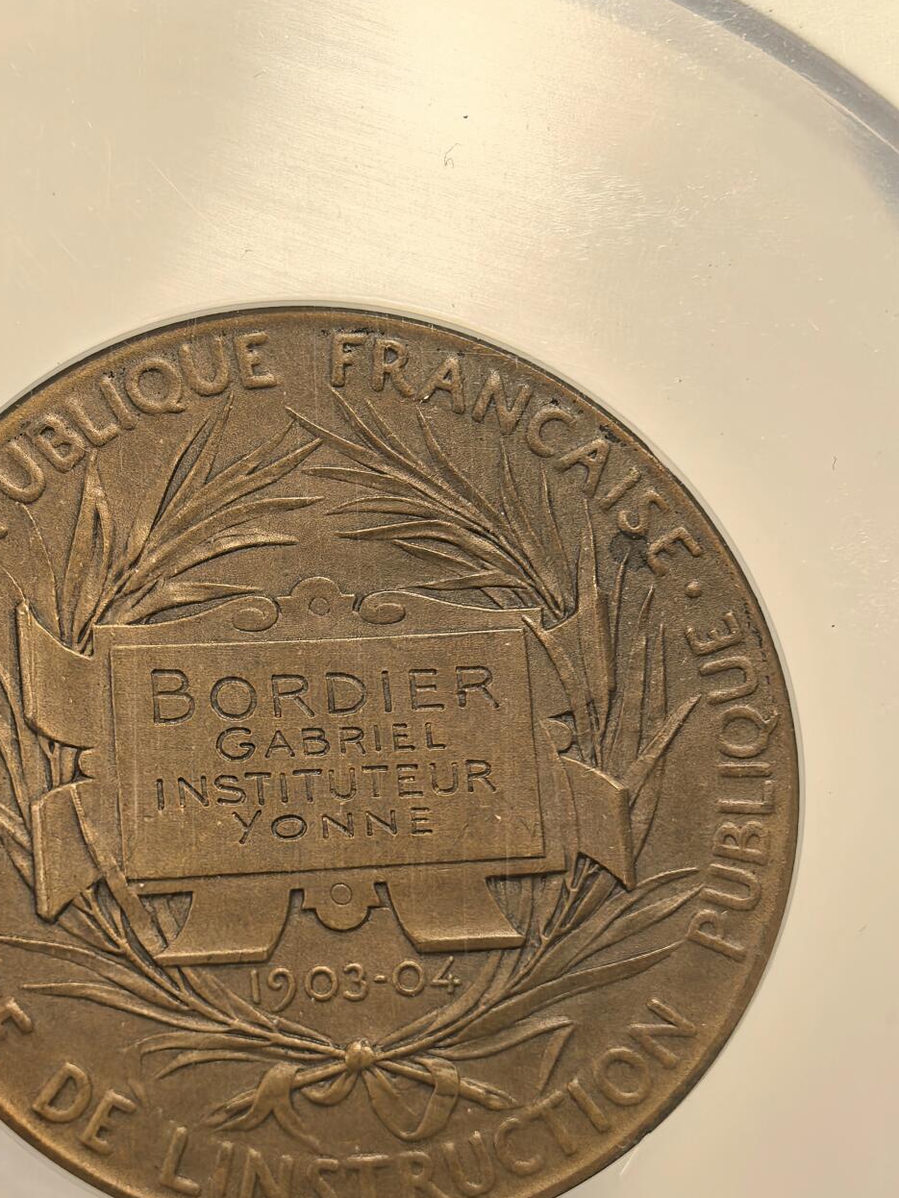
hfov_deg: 18.9
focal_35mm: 78
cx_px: 303
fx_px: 2700
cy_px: 810
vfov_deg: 24.9
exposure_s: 1/100
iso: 250
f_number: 2
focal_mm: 6.98
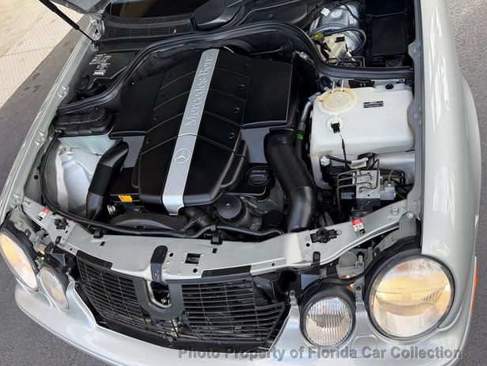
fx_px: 352
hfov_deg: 69.3
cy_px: 179
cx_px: 234
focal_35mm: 25
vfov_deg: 54.9
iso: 80
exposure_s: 1/389
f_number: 1.78
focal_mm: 6.76
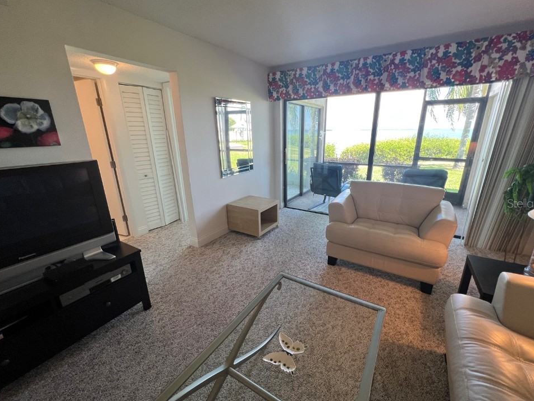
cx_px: 273
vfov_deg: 85.7
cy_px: 203
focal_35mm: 14
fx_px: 216
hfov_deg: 102.1
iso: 100
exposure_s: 1/120
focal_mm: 1.57
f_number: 1.8
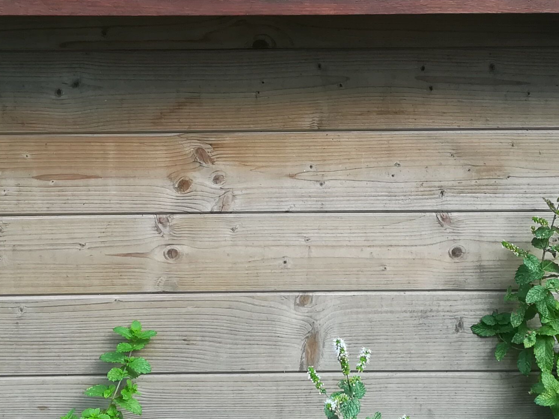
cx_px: 277
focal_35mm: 69
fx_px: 1114
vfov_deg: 21.0
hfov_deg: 28.2
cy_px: 79
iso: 80
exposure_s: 1/30
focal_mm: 3.83
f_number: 2.2
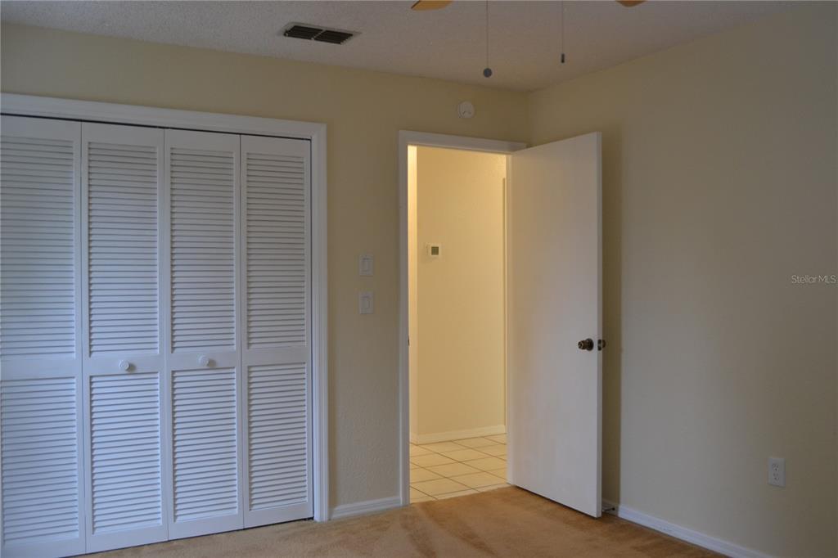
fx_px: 768
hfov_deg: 57.2
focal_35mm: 33
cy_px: 279
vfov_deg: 39.9
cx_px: 419
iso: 400
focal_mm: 22
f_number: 3.8
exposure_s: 1/60
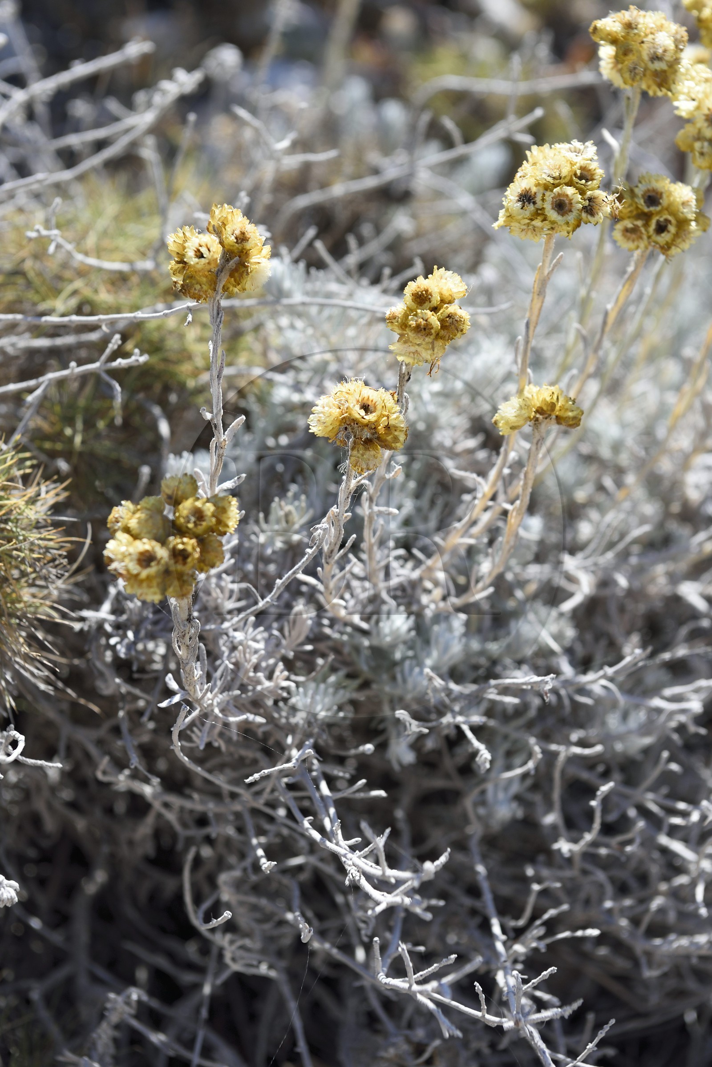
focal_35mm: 70
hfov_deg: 19.5
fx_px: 2077
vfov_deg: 28.8
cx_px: 356
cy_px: 534
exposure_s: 1/400
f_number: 8
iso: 200
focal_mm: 70
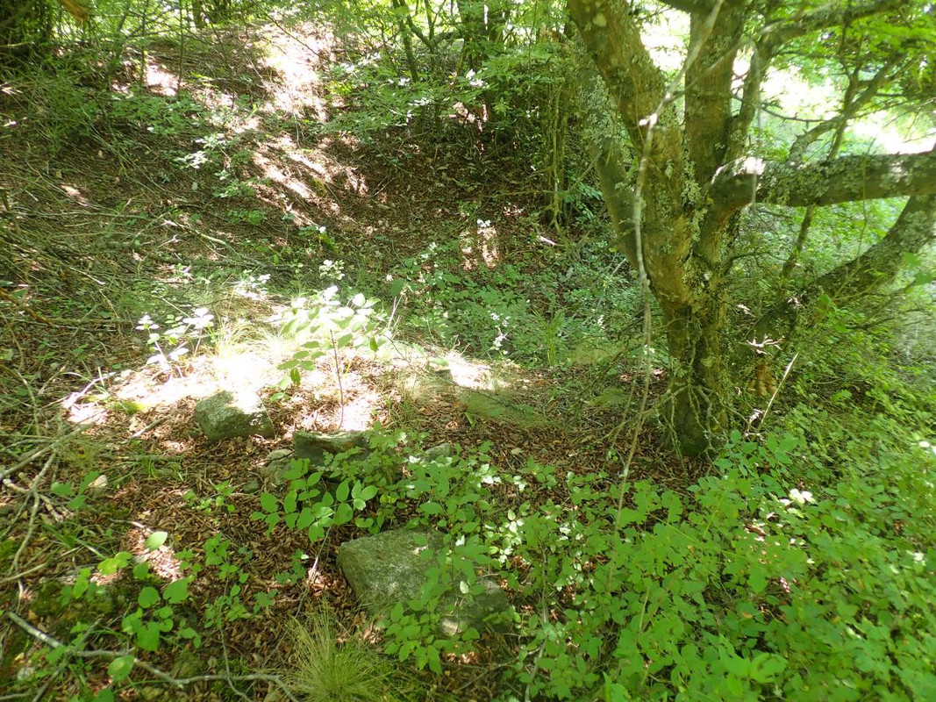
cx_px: 468
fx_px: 811
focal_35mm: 30
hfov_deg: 60.0
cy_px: 351
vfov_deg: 46.8
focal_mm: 5.5
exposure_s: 1/60
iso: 200
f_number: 2.3
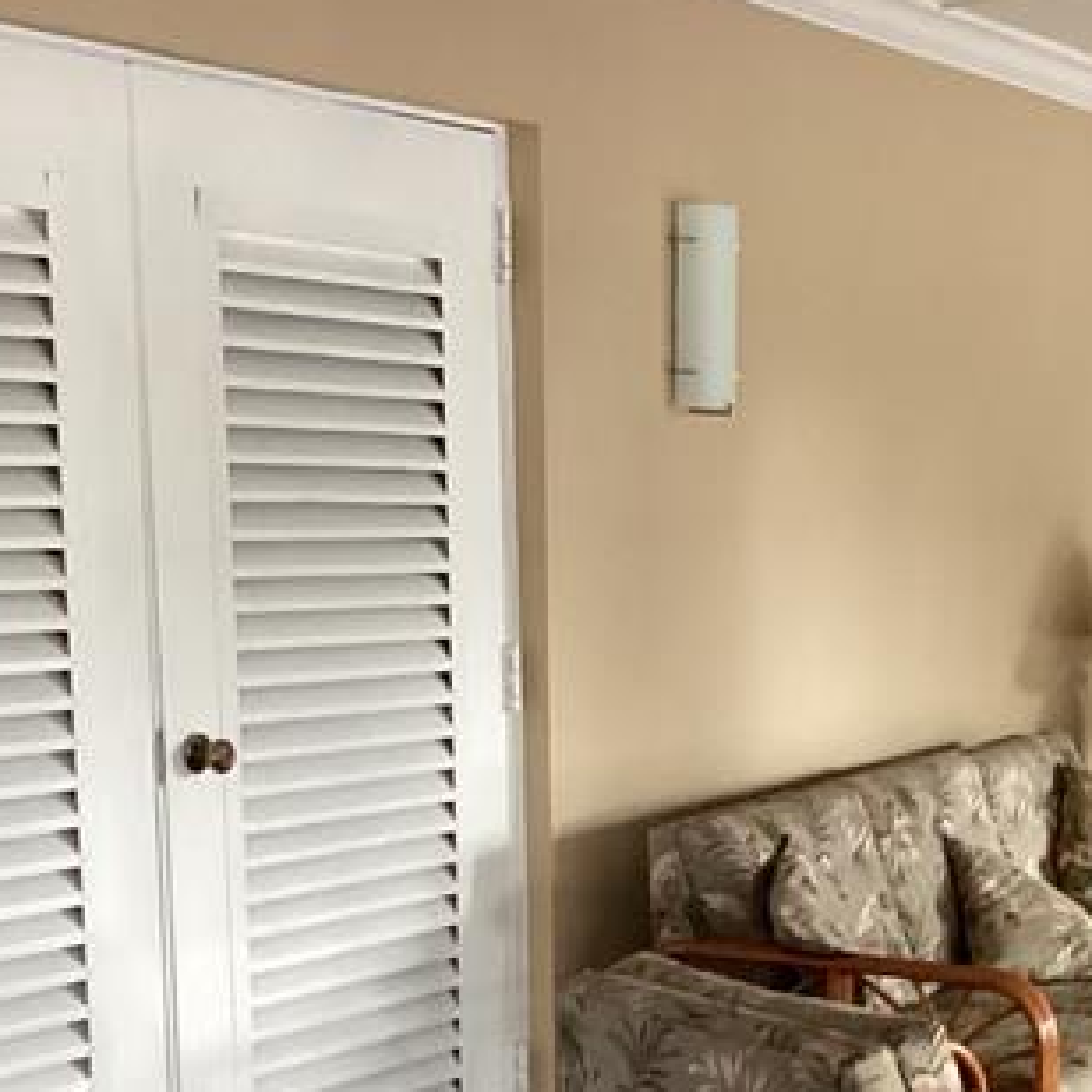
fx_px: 2534
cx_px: 1028
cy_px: 1035
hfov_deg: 23.5
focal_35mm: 71
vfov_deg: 23.5
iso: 160
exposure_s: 1/60
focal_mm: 3.3
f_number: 2.4
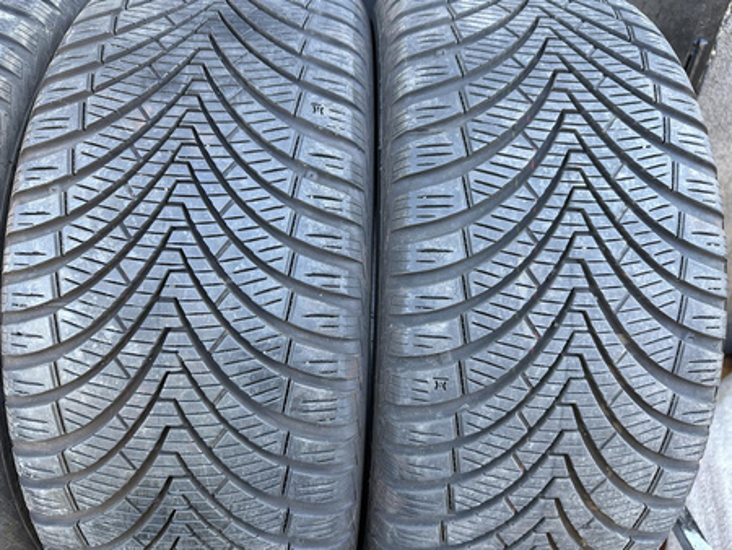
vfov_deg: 56.9
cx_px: 366
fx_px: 508
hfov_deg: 71.6
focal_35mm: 24
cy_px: 275
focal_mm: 6.86
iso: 160
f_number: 1.78
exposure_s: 1/121
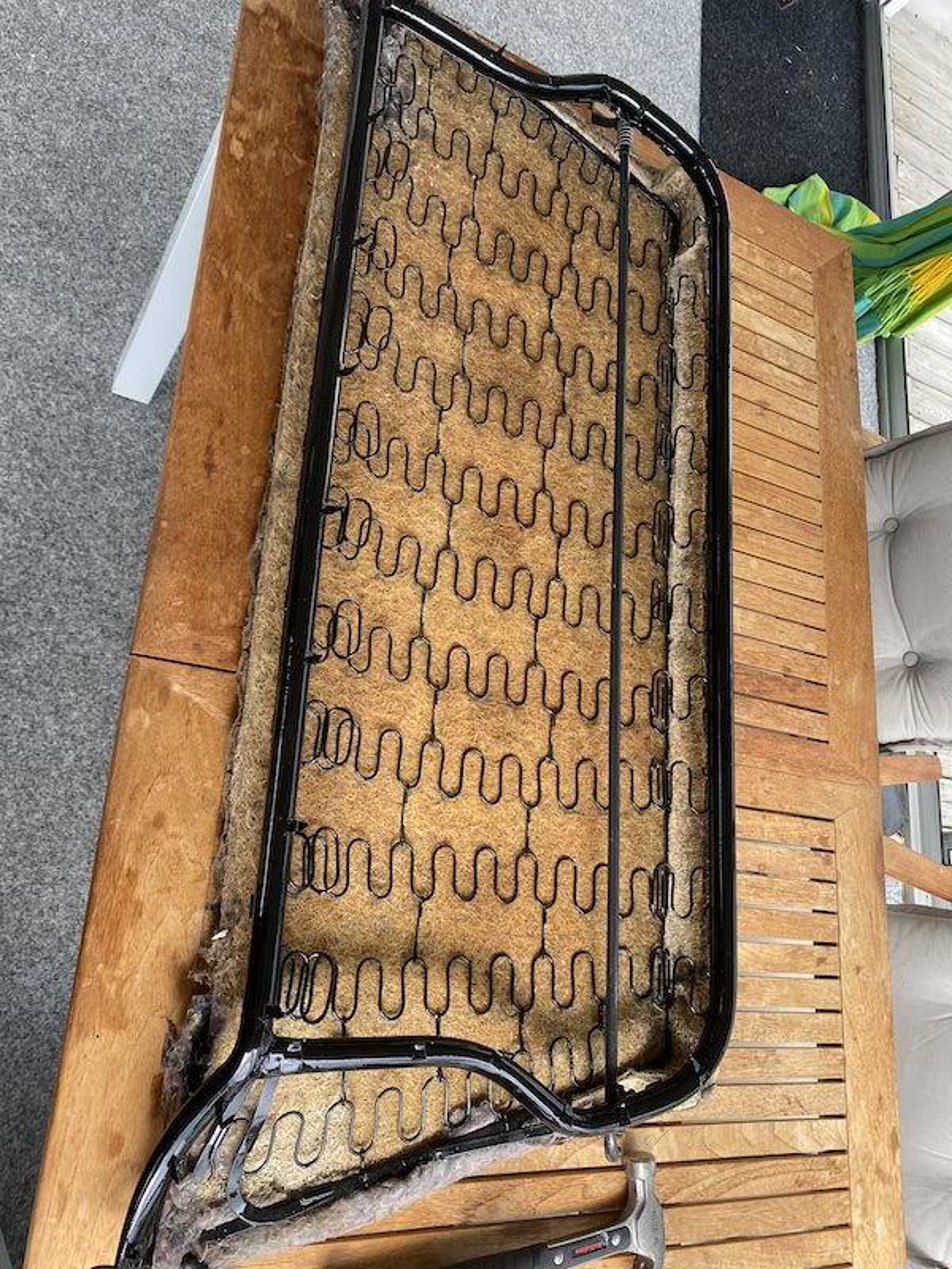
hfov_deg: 53.1
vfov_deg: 67.3
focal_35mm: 26
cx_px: 476
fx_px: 953
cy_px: 634
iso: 32
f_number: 1.8
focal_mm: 4.25
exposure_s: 1/131
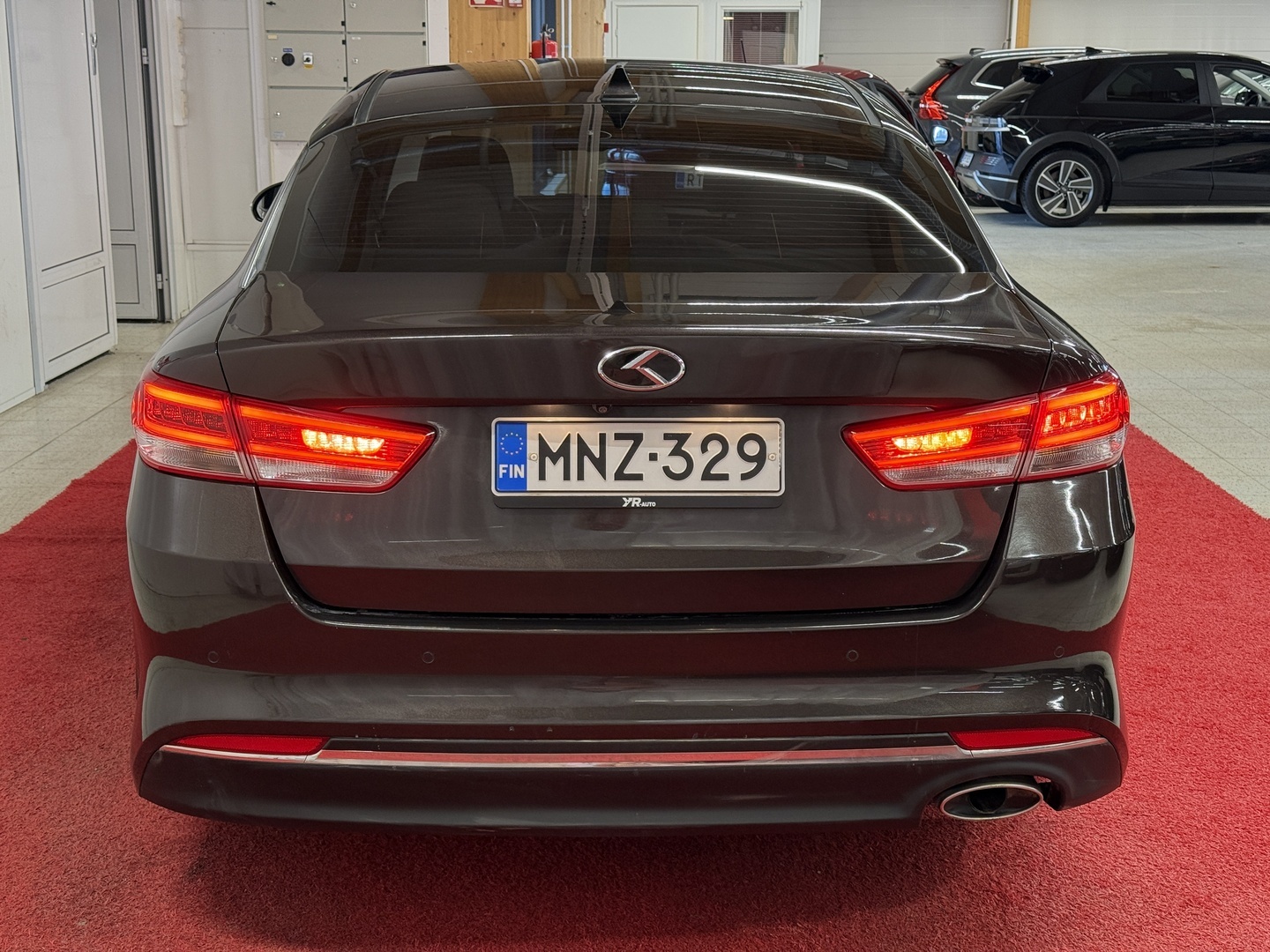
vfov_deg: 30.3
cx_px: 635
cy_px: 476
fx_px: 1761
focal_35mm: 48
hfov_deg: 39.7
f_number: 1.78
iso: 100
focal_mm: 6.76
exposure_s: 1/60
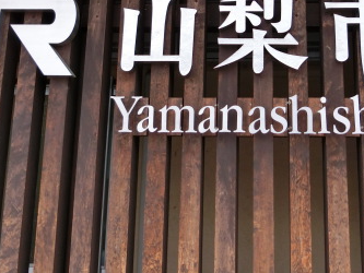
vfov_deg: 29.6
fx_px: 505
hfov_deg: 39.2
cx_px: 238
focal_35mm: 48
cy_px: 56
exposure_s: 1/125
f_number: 3.5
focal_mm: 4.5
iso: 100
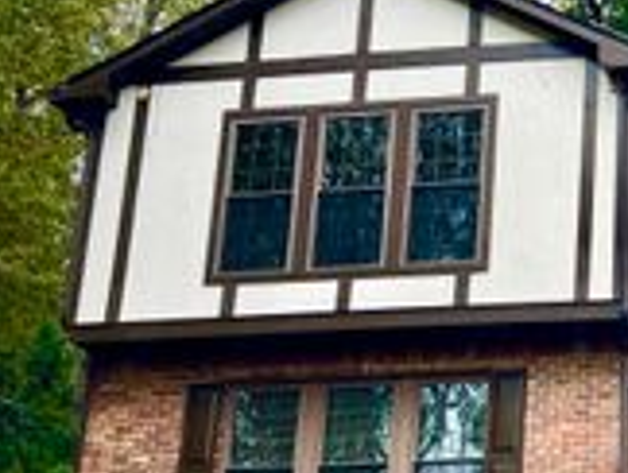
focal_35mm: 77
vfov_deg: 19.1
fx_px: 1399
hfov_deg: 22.7
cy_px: 304
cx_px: 810
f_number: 1.6
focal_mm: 5.1
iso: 32
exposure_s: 1/182
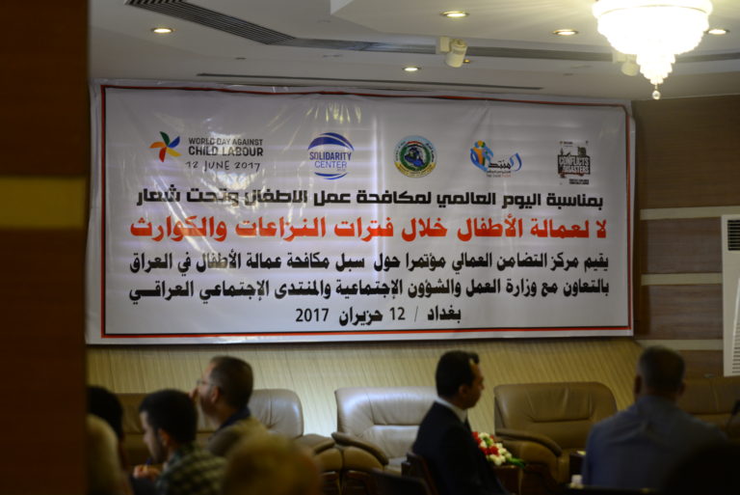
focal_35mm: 70
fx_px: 1440
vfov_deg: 19.5
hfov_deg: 28.8
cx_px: 370
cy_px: 248
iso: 1000
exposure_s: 1/40
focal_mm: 70
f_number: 2.8
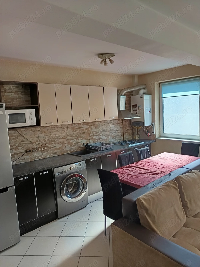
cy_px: 134
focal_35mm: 24
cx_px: 100
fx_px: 185
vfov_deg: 71.6
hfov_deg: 56.8
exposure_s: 1/50
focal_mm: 5.31
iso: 128
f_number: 1.7
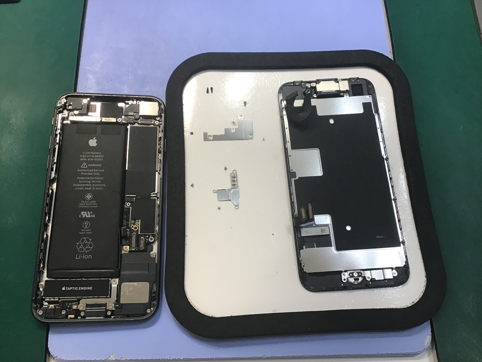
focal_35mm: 31
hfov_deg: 58.4
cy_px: 181
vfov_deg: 45.4
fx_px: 432
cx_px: 241
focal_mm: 3.3
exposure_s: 1/30
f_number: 2.4
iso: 25
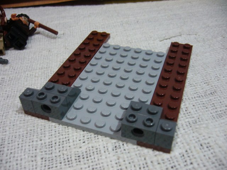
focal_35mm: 35
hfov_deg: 52.6
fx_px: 230
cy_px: 85
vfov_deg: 40.7
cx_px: 114
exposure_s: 1/10
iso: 200
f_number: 2.8
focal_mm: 5.8
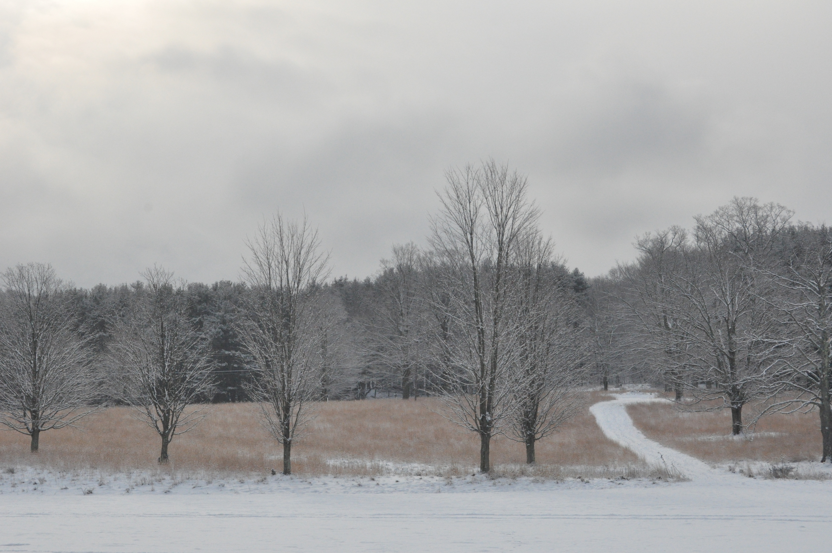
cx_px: 416
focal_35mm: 72
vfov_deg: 18.9
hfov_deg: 28.1
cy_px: 276
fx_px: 1662
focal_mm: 48
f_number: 14
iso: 1600
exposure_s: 1/800
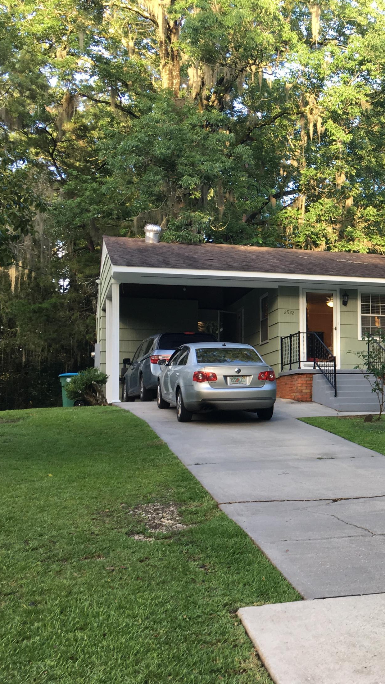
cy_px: 344
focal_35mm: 43
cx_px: 434
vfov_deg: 47.4
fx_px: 780
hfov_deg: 25.5
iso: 25
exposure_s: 1/40
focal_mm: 4.15
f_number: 2.2
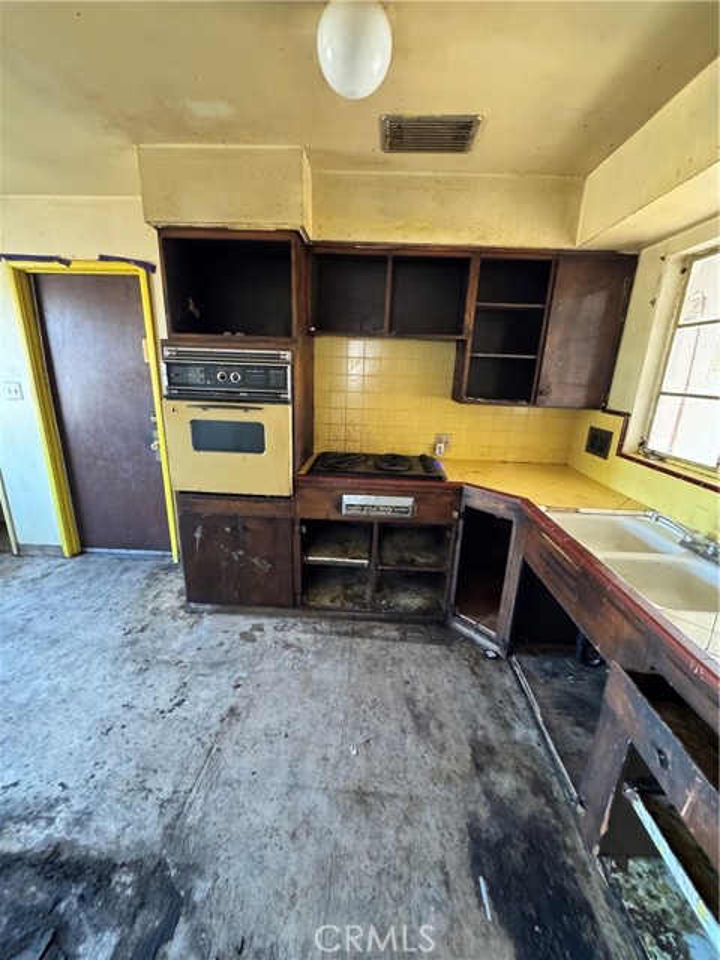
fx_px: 388
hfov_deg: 85.7
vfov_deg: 102.1
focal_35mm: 14
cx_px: 360
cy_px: 480
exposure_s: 1/60
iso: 1250
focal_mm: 2.22
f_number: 2.2
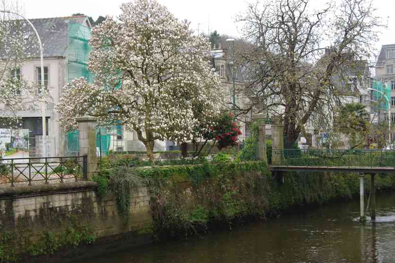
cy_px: 133
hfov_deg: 32.0
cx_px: 168
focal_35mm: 63
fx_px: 687
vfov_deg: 21.7
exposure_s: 1/60
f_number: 6.3
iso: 1600
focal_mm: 35
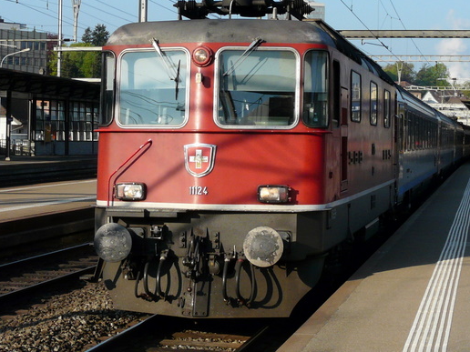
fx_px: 1236
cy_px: 127
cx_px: 209
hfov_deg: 21.5
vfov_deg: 16.2
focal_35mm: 91
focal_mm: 7.7
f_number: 5.6
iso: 100
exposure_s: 1/320
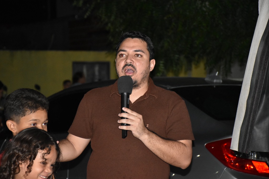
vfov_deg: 10.2
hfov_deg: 15.2
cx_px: 134
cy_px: 90
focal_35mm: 135
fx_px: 1009
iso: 3200
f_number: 5.3
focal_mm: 90
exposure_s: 1/125
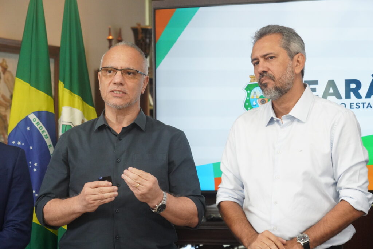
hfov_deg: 21.9
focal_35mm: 93
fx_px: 964
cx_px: 186
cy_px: 124
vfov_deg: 14.7
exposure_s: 1/125
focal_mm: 93
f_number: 7.1
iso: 8000
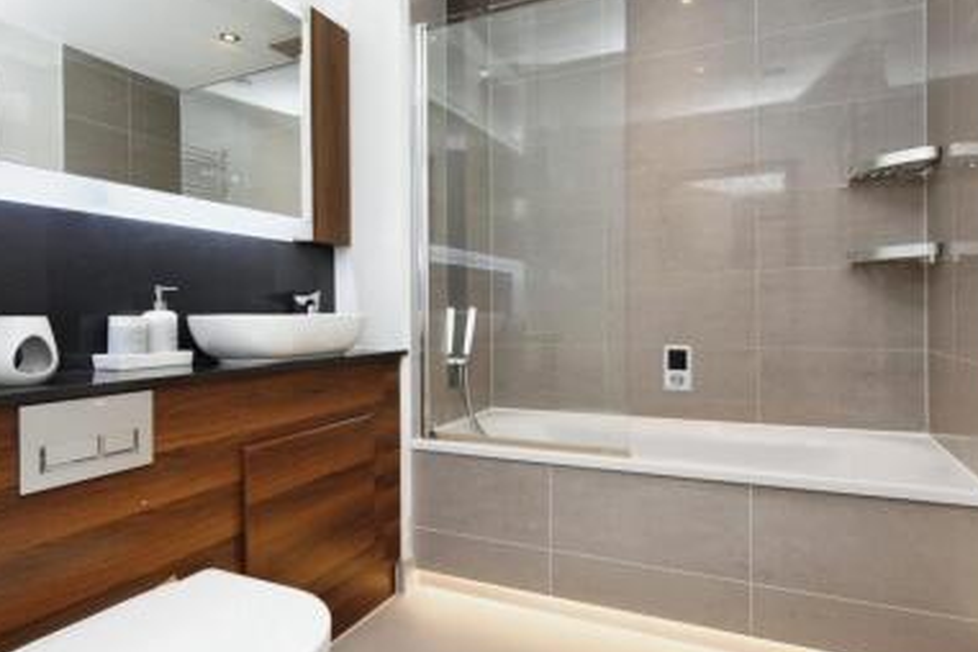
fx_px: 543
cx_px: 513
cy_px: 348
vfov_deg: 61.9
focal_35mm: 20
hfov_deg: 83.9
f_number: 8
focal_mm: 16
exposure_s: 1/60
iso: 800
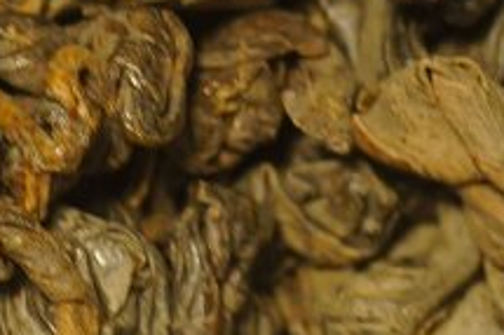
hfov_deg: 2.6
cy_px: -287
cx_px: 256
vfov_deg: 1.8
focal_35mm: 783
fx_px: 10953
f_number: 7.1
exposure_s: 1/60
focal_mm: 70
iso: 100
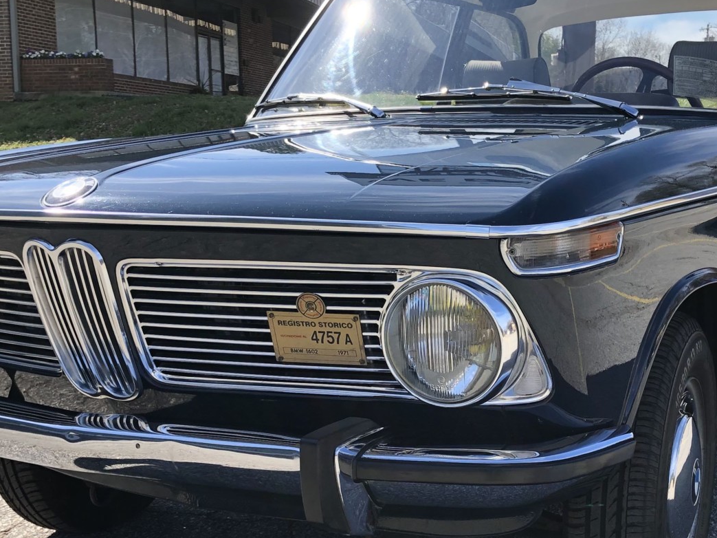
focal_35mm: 55
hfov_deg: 34.7
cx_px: 461
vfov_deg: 26.5
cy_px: 323
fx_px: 1139
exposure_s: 1/960
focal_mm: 4
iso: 20
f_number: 1.8
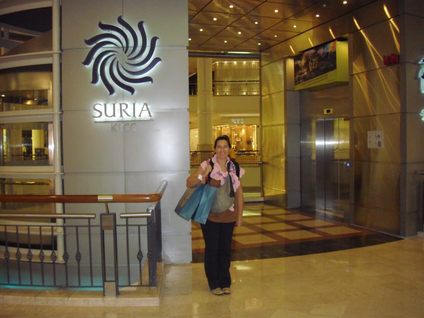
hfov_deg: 49.0
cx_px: 212
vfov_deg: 37.7
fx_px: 465
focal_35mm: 38
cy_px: 159
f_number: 2.8
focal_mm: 6.2
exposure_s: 1/60
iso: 400
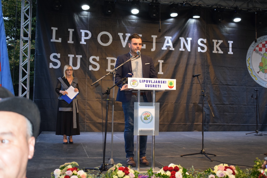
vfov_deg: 30.9
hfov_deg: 45.0
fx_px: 323
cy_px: 89
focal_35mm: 44
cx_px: 134
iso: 2000
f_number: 4.2
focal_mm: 29
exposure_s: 1/60
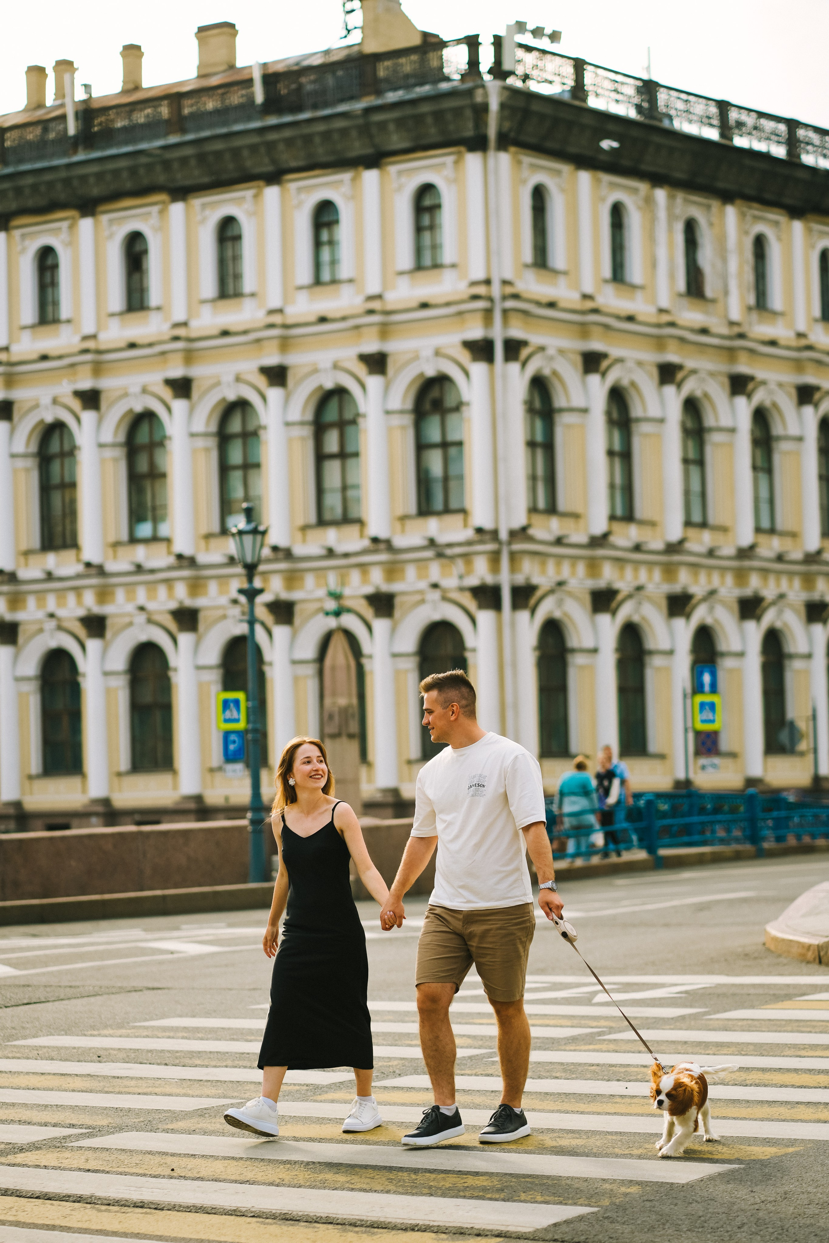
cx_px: 414
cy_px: 622
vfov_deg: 23.9
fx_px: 2936
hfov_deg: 16.1
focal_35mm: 85
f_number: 2.5
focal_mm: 85
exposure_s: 1/2000
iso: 125
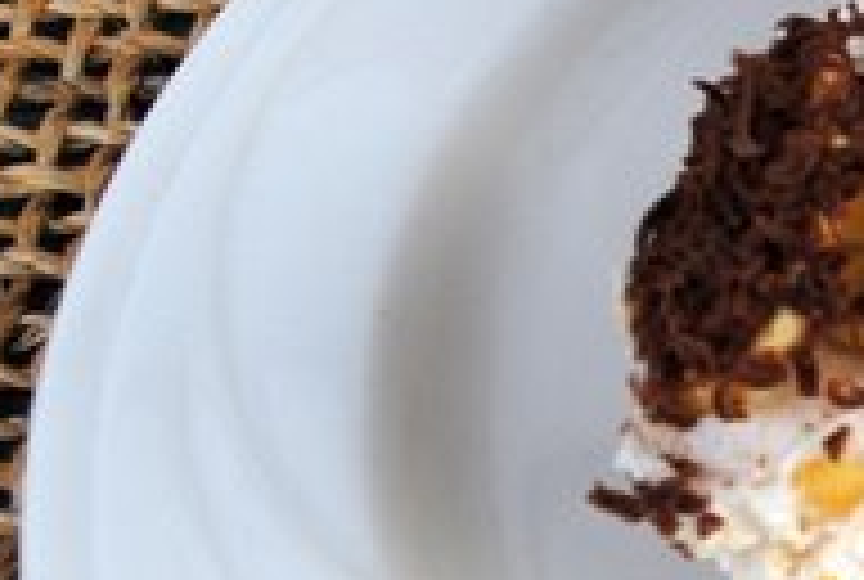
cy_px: 519
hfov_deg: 14.4
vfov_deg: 10.5
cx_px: 1382
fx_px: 3127
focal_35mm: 130
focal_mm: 26
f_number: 8
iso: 100
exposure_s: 1/100
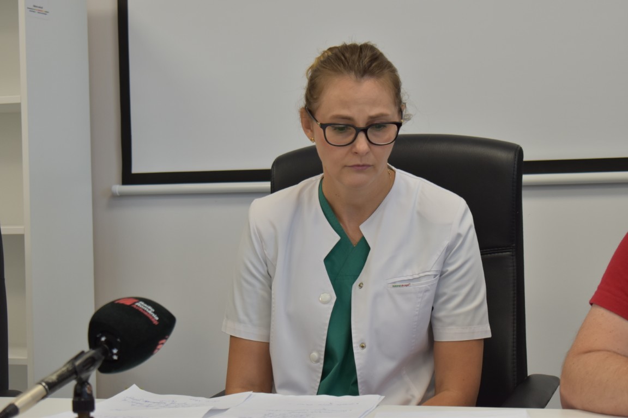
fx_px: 1439
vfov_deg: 16.6
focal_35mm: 82
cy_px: 209
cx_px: 314
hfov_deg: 24.6
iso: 400
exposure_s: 1/80
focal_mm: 55
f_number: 5.6
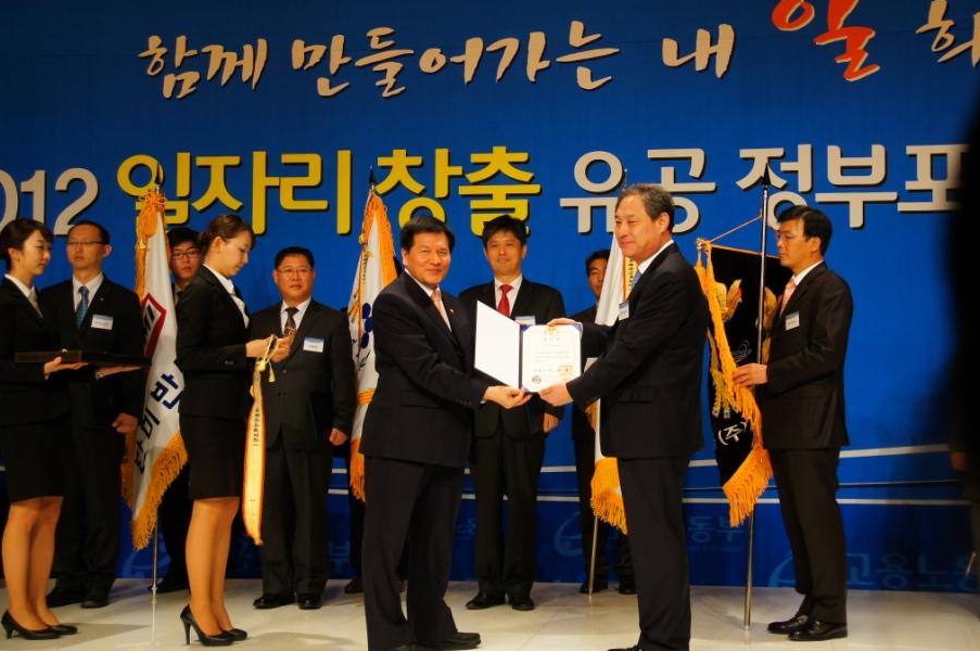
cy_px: 307
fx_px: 1620
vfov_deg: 22.7
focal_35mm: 60
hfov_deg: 33.6
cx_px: 539
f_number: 5
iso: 400
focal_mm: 35
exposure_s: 1/60
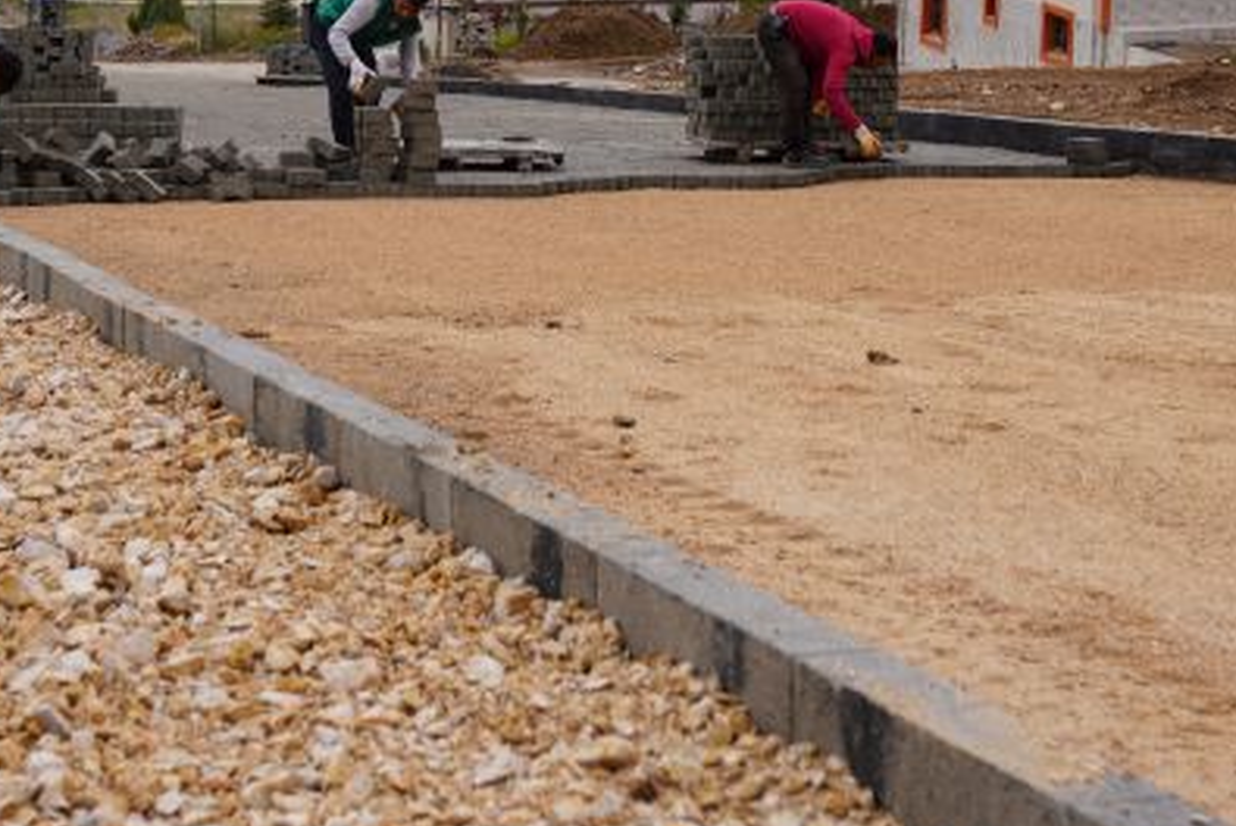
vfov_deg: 15.9
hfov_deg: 23.9
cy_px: 100
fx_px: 2920
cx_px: 504
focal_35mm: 85
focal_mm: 42
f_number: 5
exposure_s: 1/100
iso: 100
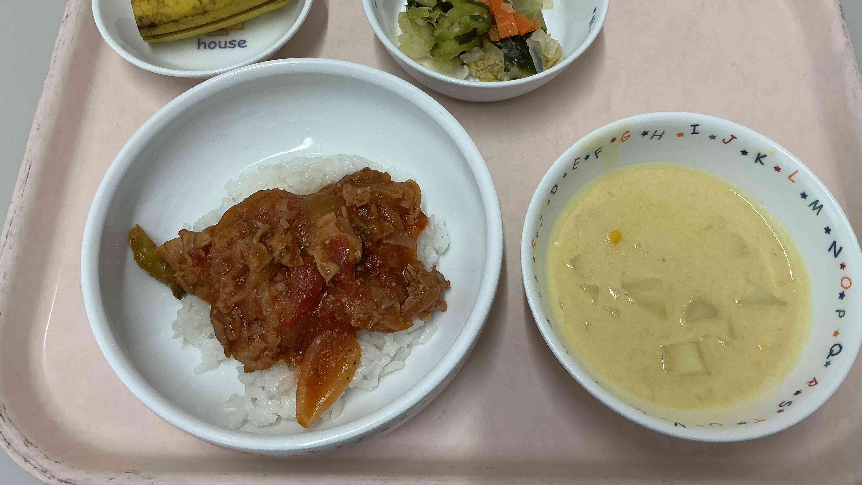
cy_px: 180
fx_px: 731
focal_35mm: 32
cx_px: 433
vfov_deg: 36.4
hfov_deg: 61.0
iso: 50
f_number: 1.8
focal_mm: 3
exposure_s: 1/120
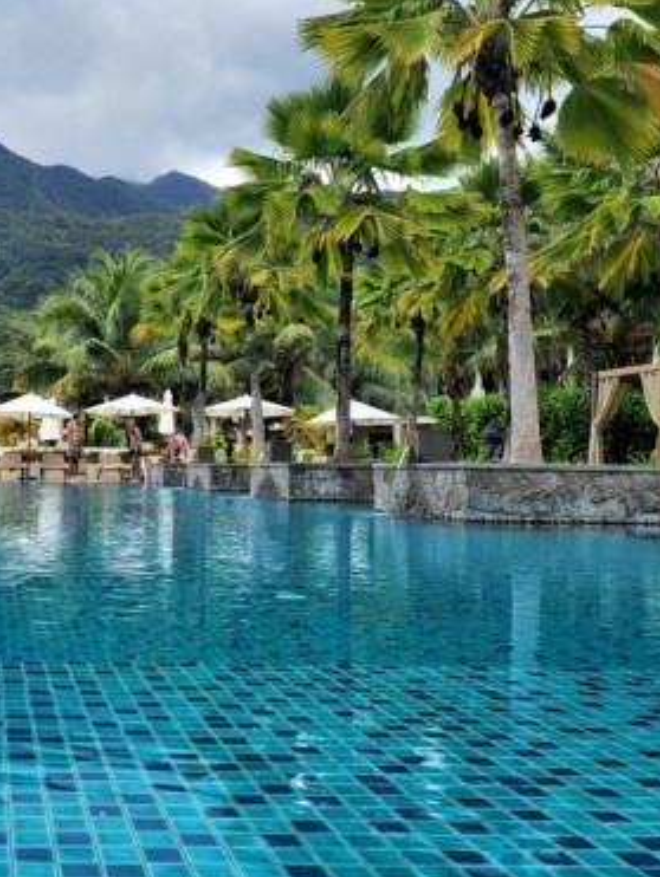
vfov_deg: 44.7
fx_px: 1066
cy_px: 452
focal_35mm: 42
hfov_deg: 32.0
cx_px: 17
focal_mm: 5.4
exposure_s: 1/2000
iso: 40
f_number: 1.8
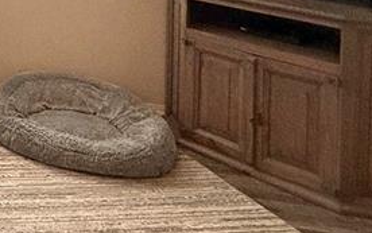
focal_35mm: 55
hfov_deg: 26.7
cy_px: -119
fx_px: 558
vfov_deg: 20.2
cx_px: -182
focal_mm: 2.22
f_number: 2.2
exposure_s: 1/104
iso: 50
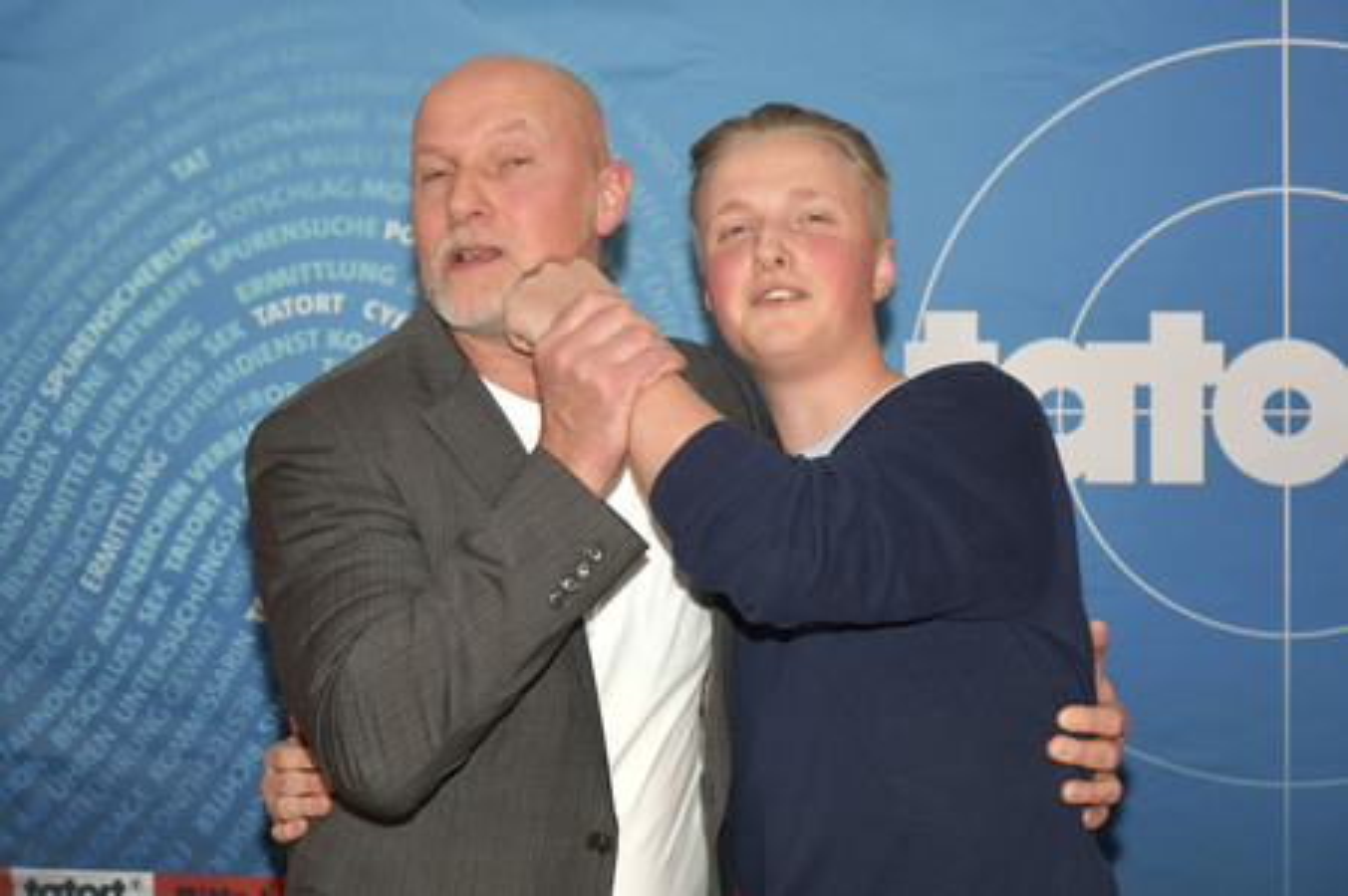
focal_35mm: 78
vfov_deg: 17.5
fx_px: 2918
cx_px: 674
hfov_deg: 26.0
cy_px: 448
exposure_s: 1/200
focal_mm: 78
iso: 640
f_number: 5.6
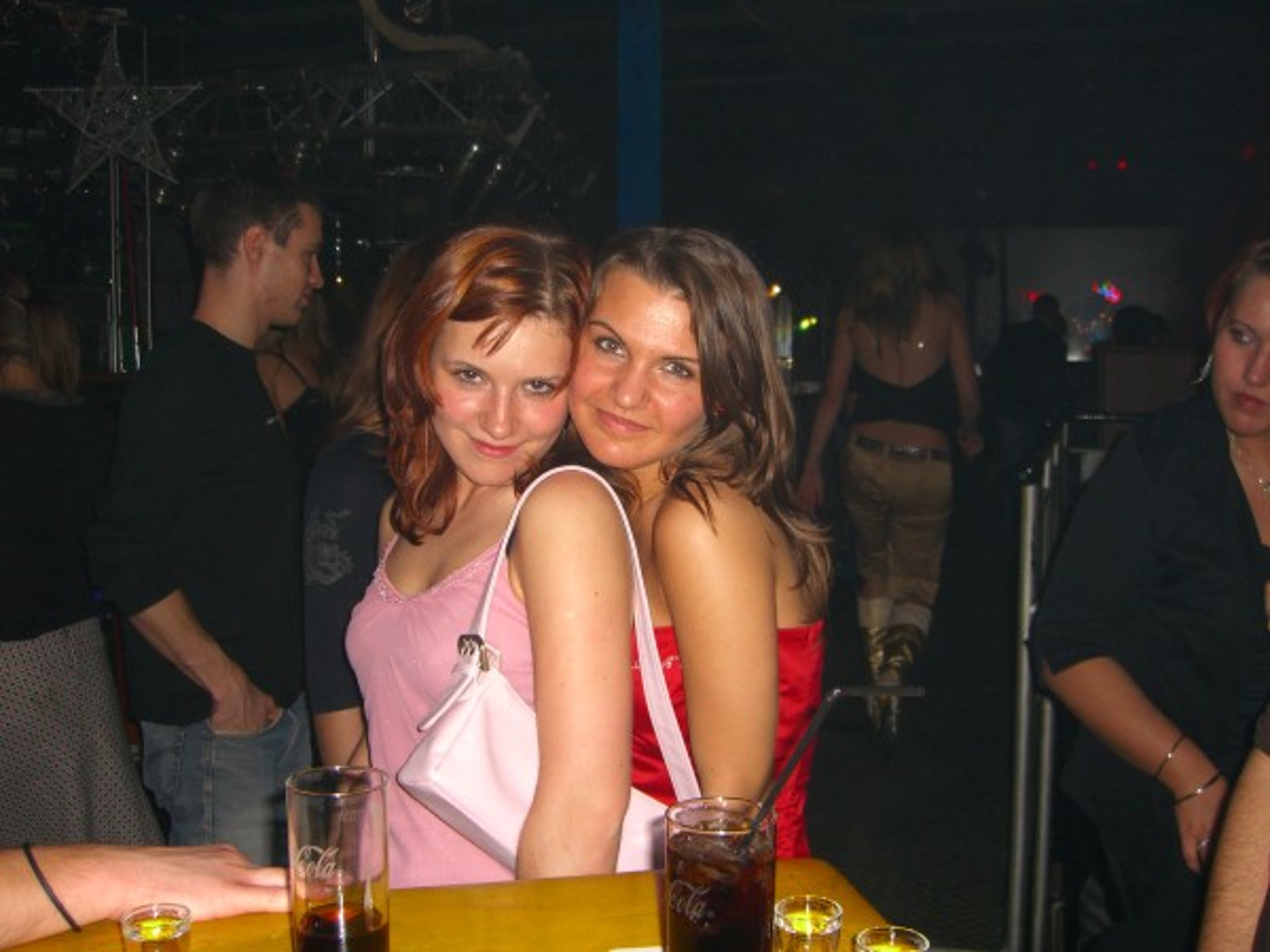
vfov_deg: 37.7
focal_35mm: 38
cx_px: 635
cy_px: 476
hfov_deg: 49.0
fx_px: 1394
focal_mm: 7.9
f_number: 2.8
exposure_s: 1/60
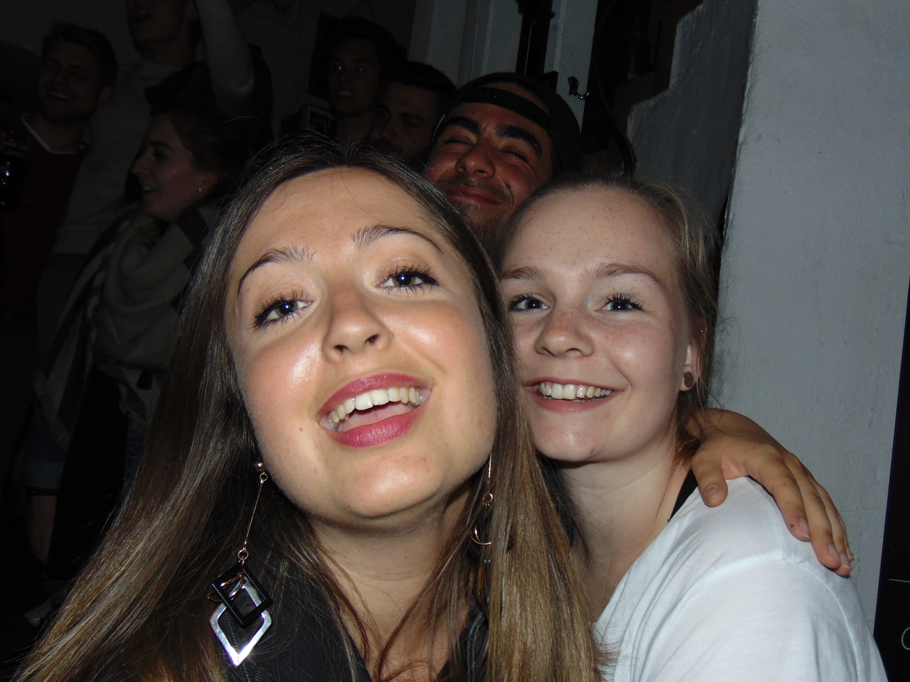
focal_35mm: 31
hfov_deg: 58.3
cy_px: 388
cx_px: 471
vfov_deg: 45.3
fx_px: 815
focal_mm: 4.5
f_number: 3
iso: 400
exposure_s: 1/30
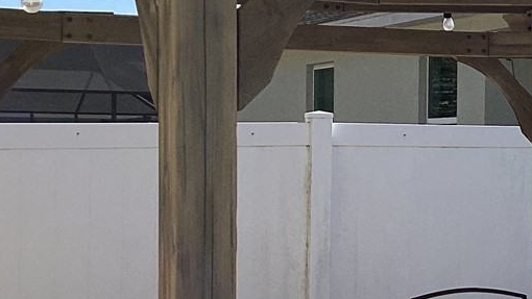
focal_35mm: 106
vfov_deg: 11.4
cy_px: 169
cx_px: 656
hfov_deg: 18.9
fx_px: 1495
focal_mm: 3.3
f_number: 2.4
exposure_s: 1/1773
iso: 25
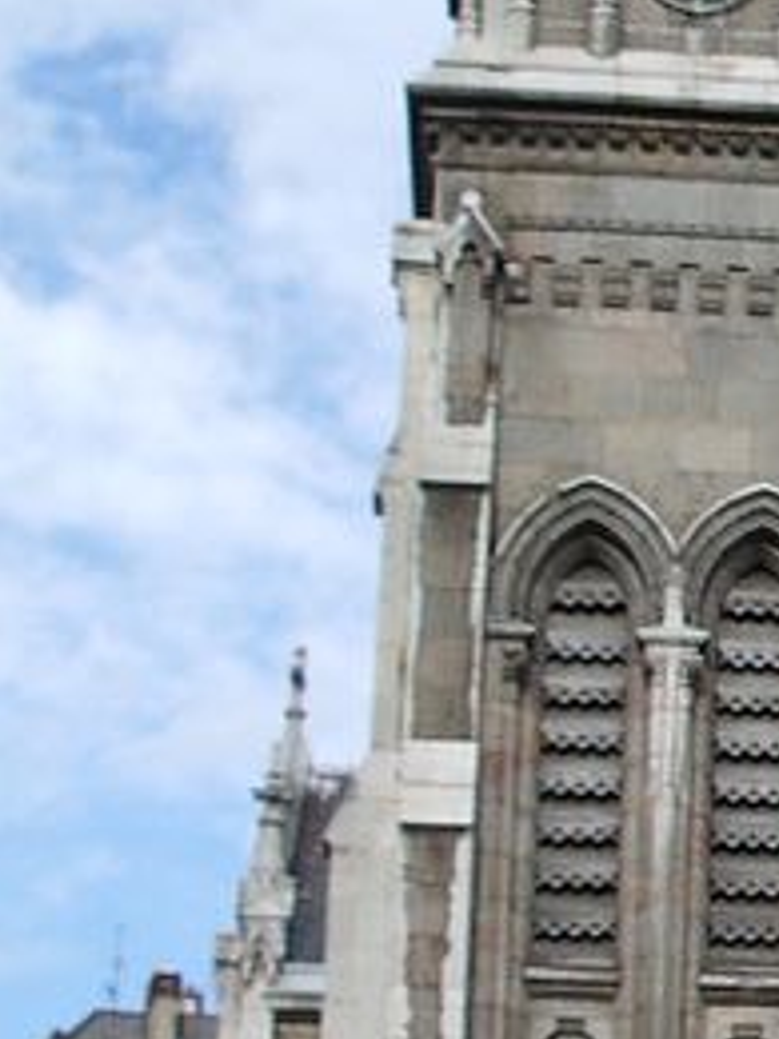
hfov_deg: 10.1
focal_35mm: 138
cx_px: 1462
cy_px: 731
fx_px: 4141
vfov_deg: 14.3
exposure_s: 1/250
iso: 50
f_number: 4.3
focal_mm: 5.8
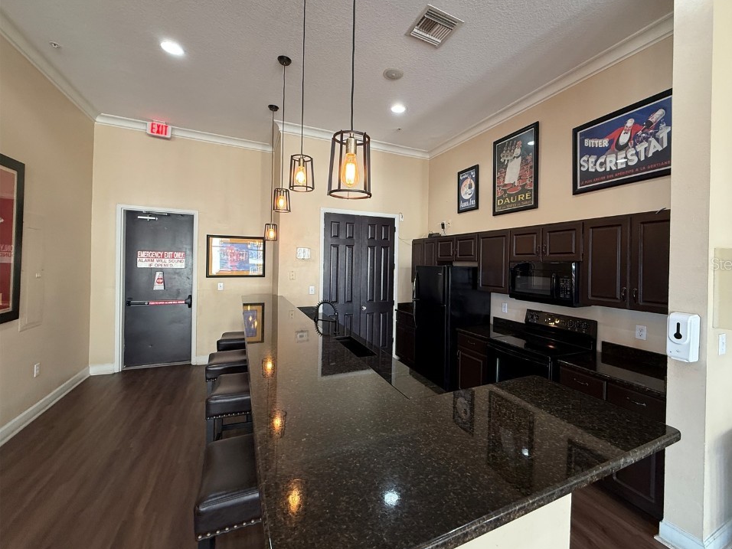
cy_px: 263
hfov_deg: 98.0
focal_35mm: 15
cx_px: 391
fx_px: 317
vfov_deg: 81.7
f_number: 2.2
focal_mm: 2.22
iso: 200
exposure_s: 1/60
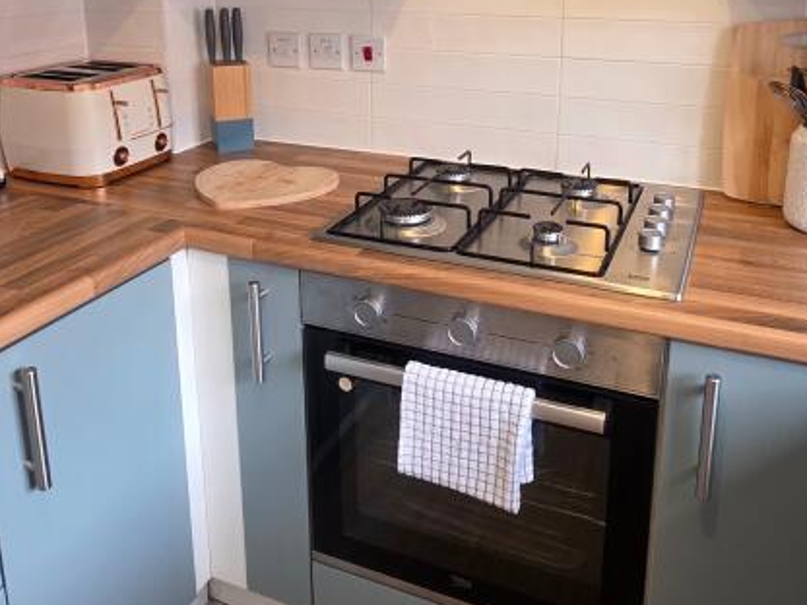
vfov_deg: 42.4
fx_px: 746
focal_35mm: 32
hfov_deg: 56.8
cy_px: 130
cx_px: 402
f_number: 1.9
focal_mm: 2.2
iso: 250
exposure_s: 1/101
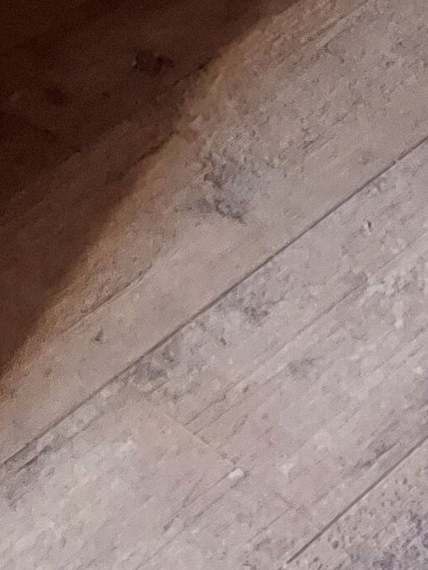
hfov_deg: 10.7
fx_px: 2275
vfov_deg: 11.9
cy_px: -744
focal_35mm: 138
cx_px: 32
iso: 400
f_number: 1.8
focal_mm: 4.6
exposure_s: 1/30
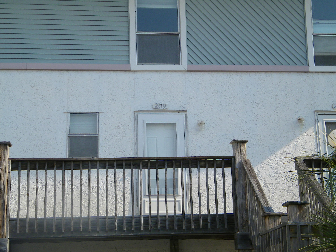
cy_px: 126
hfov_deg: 27.0
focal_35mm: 72
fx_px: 699
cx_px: 168
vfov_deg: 20.4
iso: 80
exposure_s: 1/640
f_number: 4.3
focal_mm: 12.9
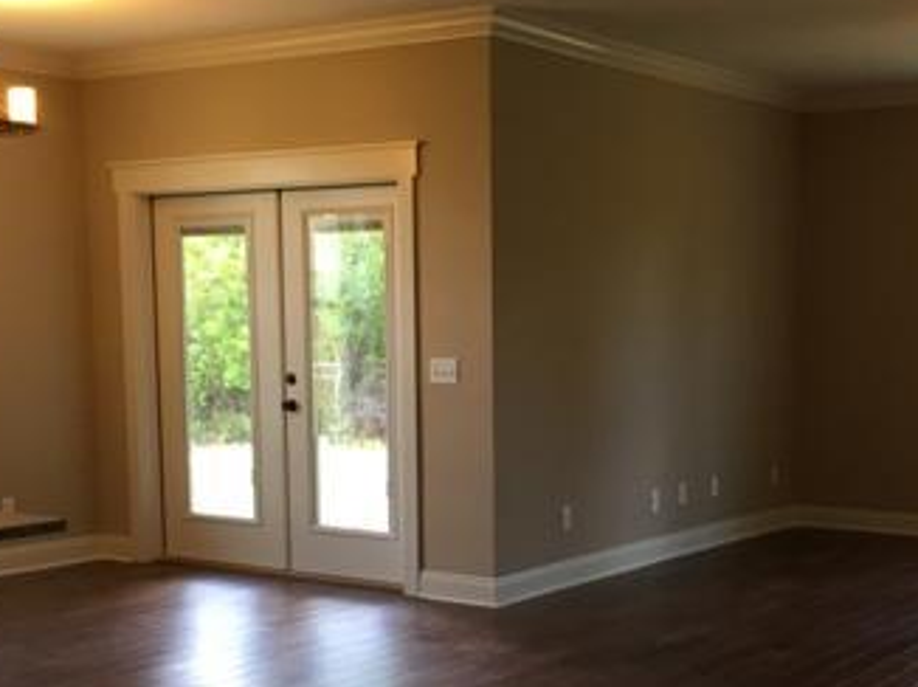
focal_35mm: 57
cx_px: 589
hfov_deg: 33.6
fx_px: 1511
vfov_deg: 25.4
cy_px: 496
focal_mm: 4.15
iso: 32
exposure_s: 1/30
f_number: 2.2
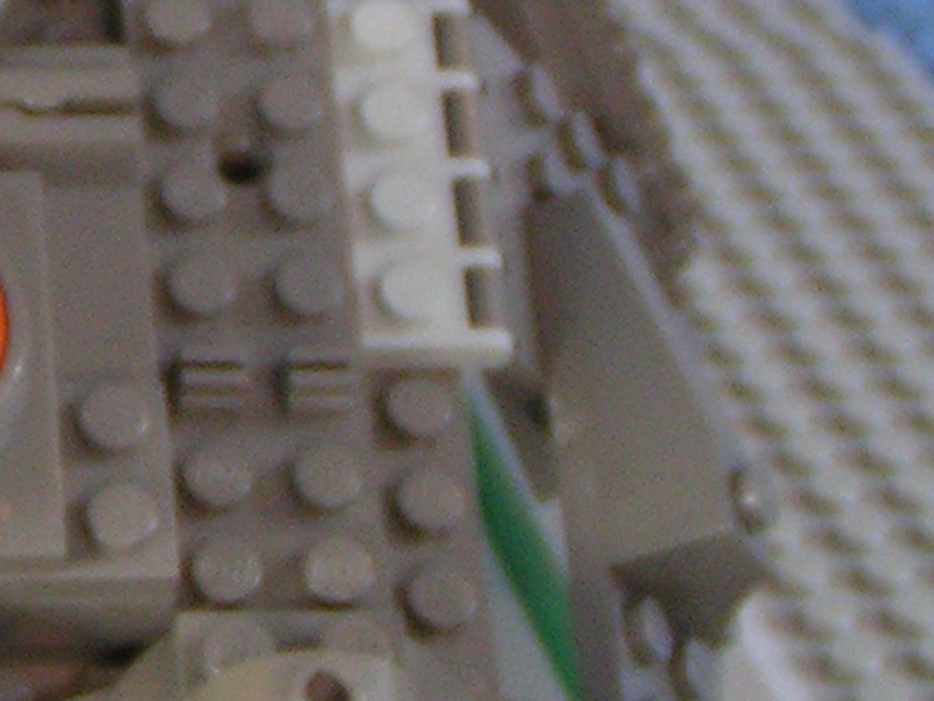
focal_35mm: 157
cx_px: -193
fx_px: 4237
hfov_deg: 12.3
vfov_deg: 9.4
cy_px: -67
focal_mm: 6.6
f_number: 2.8
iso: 125
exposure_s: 1/50
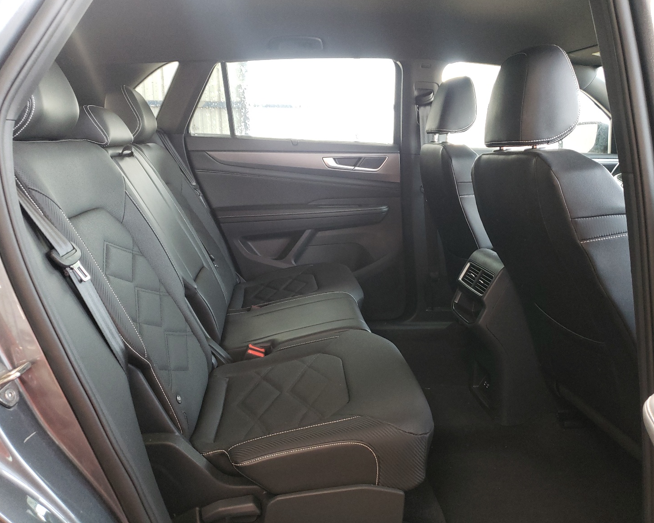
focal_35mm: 28
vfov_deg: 51.5
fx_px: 542
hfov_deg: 62.2
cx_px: 335
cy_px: 253
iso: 177
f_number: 1.5
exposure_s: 1/60.2
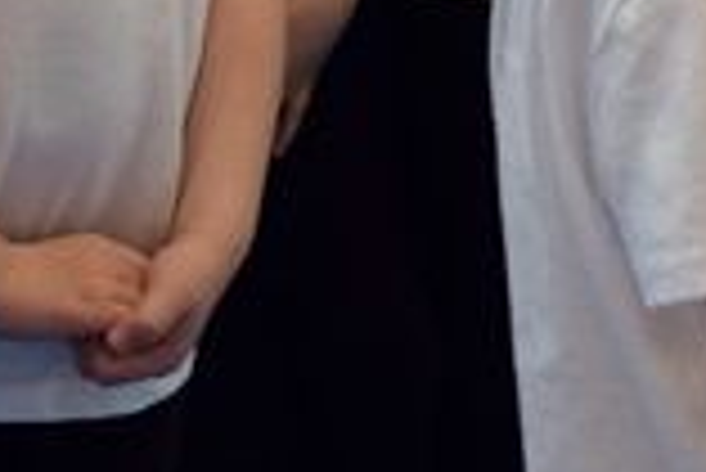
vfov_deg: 6.6
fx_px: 4044
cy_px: -288
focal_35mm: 206
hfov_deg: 9.5
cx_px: 1313
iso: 220
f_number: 3.8
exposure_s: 1/100
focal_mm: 24
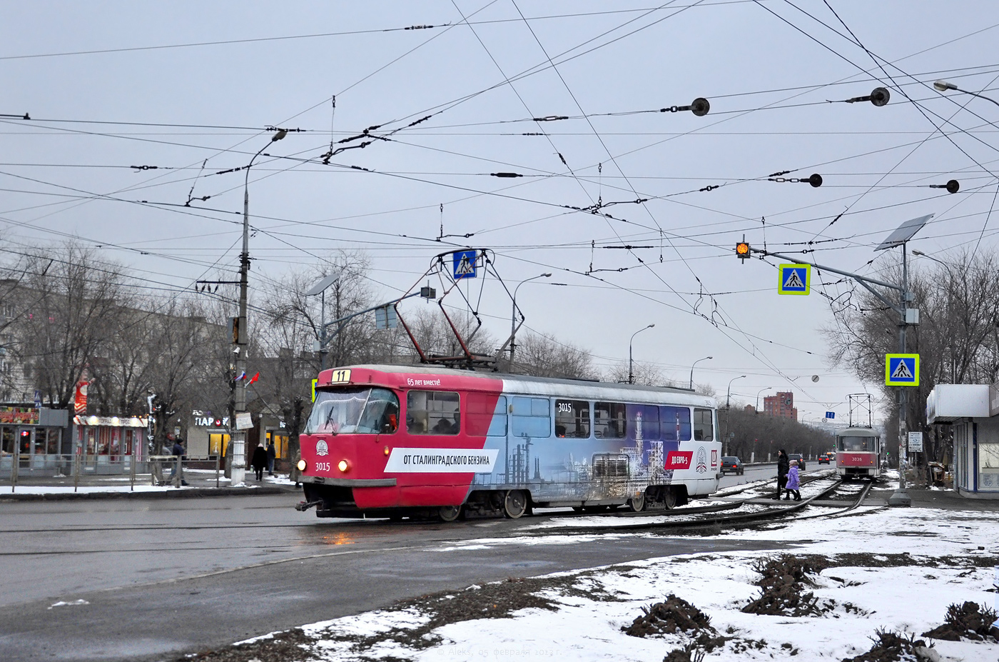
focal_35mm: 36
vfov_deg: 36.7
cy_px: 331
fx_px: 997
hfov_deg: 53.2
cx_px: 500
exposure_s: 1/125
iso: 400
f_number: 4
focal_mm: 24
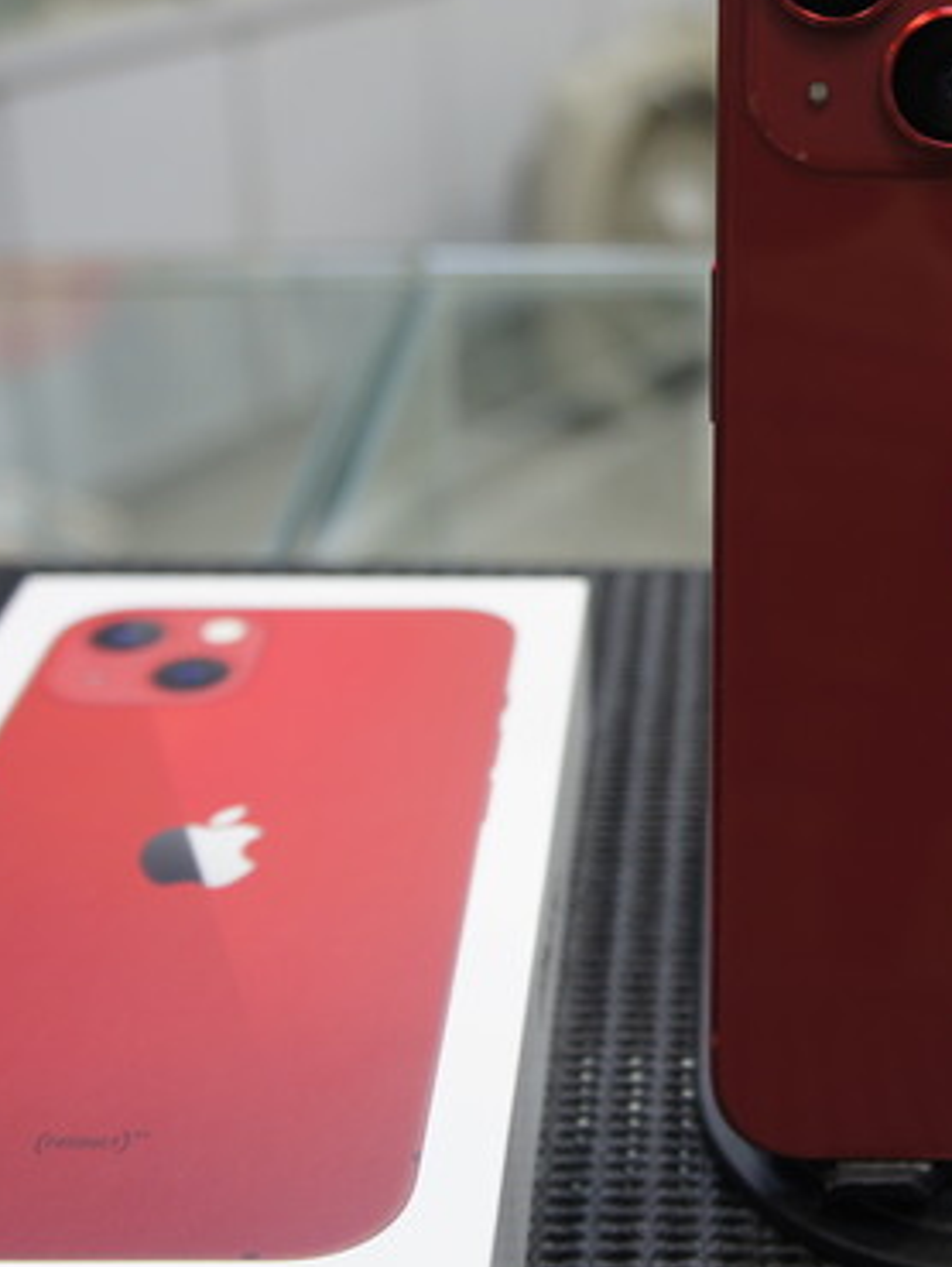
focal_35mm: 56
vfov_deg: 34.3
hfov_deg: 25.3
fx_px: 2051
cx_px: 863
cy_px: 544
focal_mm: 20
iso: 200
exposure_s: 1/30
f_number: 4
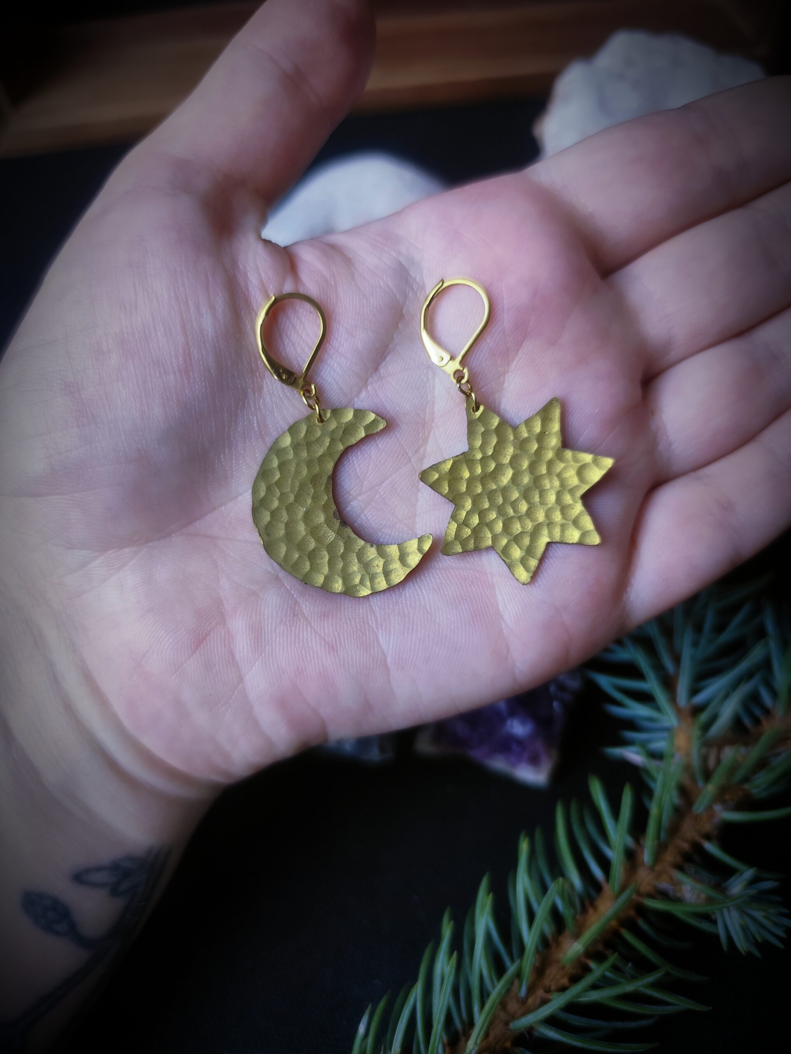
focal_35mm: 23
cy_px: 527
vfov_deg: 73.9
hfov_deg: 58.9
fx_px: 701
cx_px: 396
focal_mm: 6.19
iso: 250
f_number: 1.65
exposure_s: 1/100
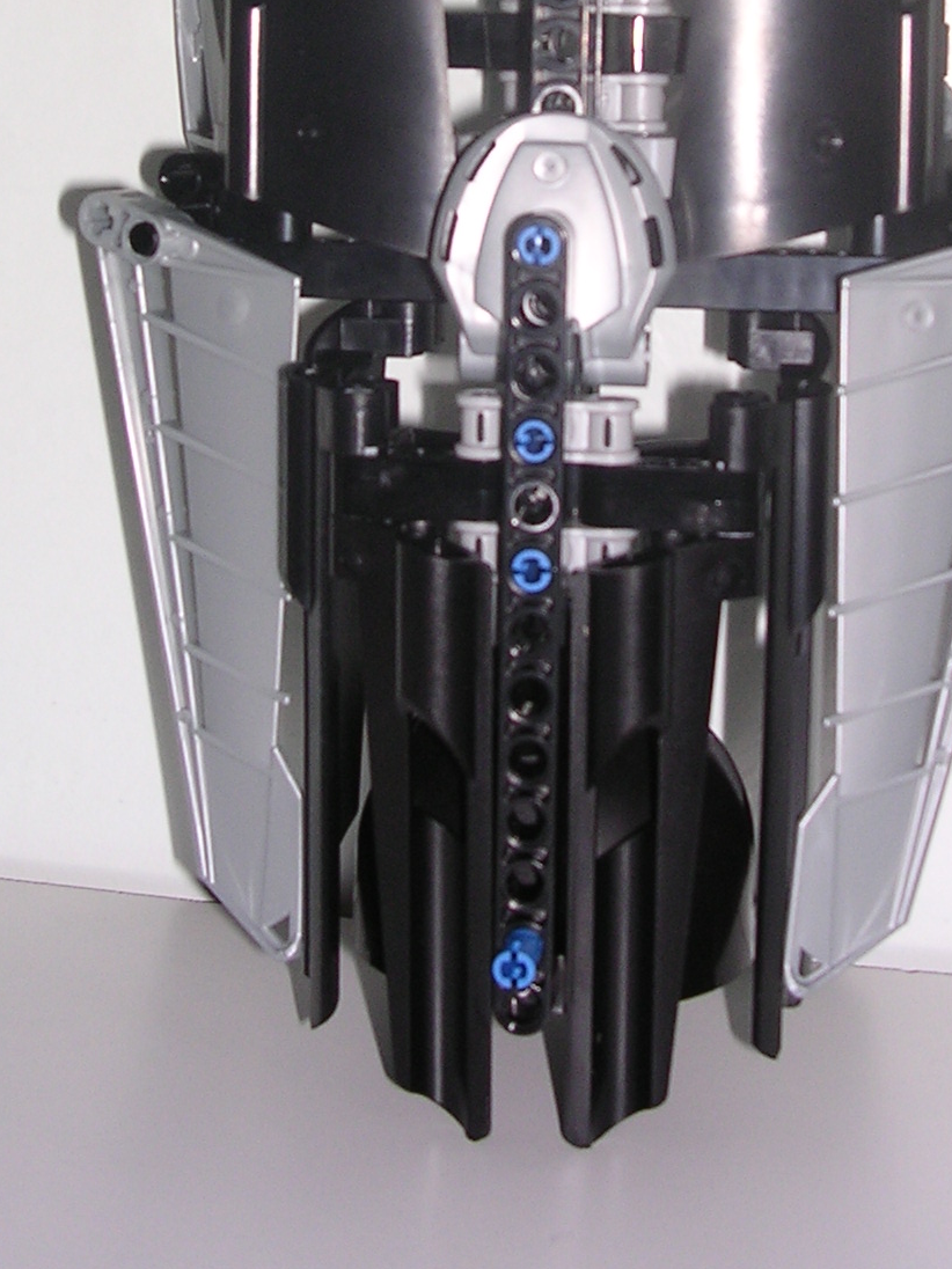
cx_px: 540
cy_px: 107
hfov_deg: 20.7
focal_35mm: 71
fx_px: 2603
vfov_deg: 26.4
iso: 100
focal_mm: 5.8
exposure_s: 1/60.1
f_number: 2.8
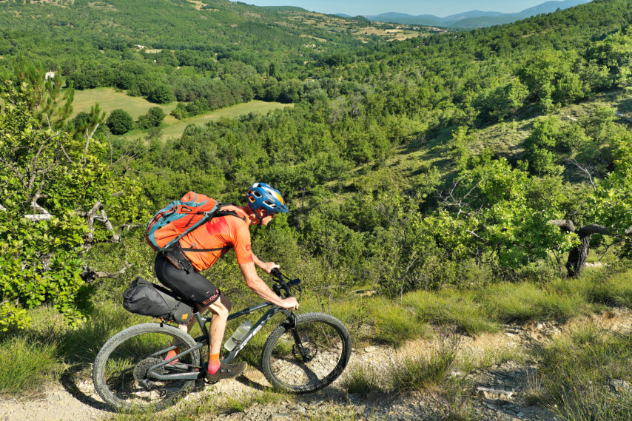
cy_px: 210
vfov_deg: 47.9
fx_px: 474
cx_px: 316
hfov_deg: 67.4
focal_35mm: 27
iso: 200
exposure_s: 1/550
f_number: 5.6
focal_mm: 18
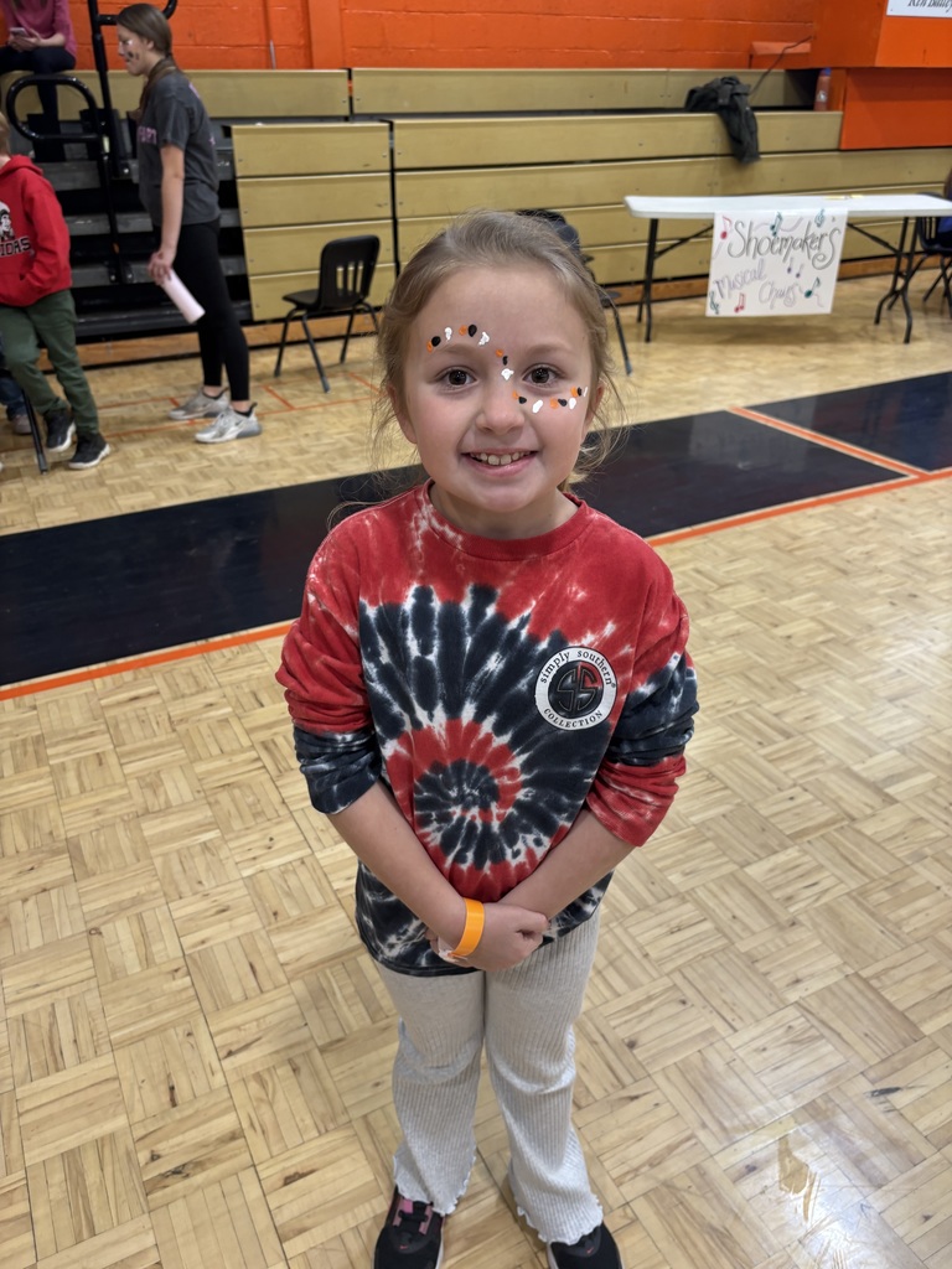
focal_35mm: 26
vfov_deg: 67.3
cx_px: 476
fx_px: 953
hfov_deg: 53.1
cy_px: 634
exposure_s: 1/60
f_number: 1.6
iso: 100
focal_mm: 5.96
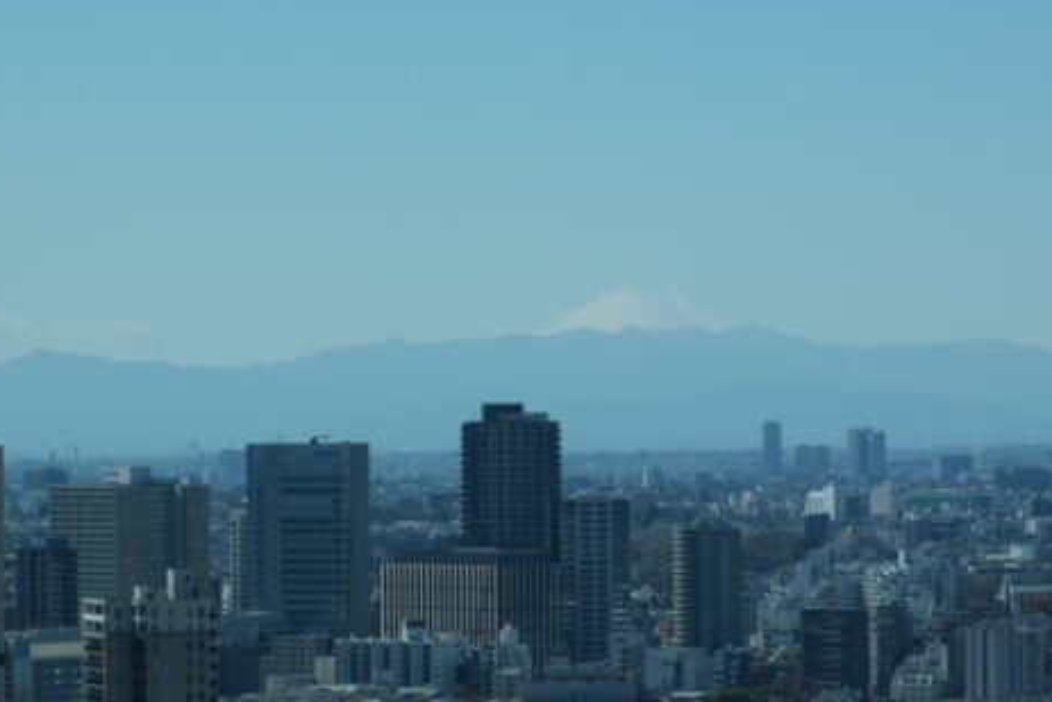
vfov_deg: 8.3
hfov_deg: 12.4
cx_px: 695
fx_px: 4852
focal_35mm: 166
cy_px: 334
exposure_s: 1/500
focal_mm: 50
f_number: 5.6
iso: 100
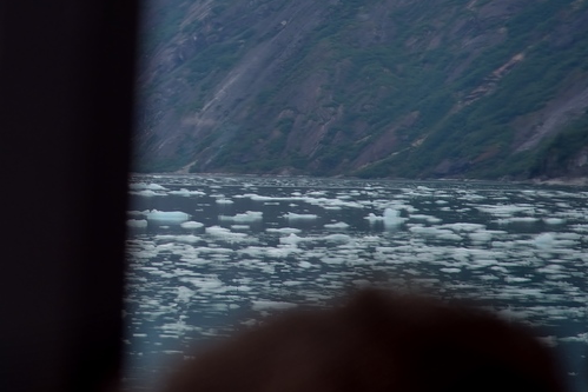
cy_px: -22
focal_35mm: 308
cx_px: -80
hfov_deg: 6.7
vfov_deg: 4.5
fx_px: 5032
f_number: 7.1
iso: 100
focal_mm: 120
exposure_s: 1/250
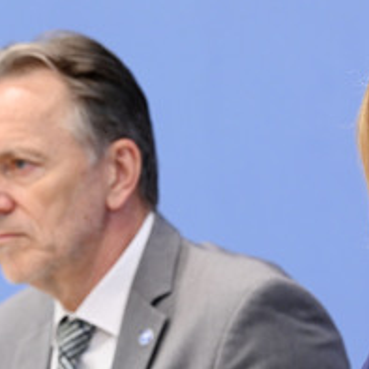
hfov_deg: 5.3
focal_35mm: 331
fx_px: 3992
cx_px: 317
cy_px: 170
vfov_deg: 5.3
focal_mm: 170
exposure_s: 1/400
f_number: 5.6
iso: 3200
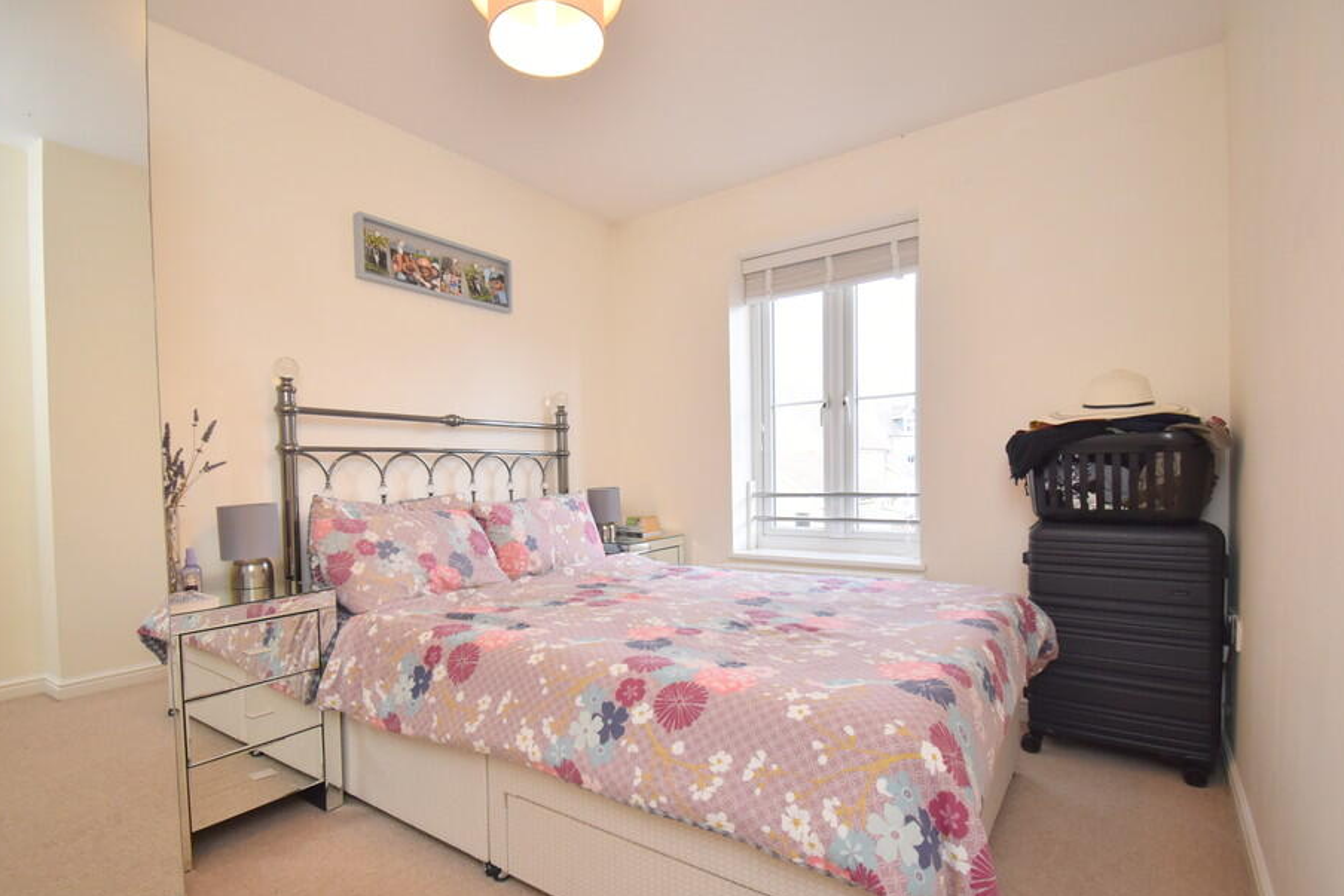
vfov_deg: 70.2
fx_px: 635
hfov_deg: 93.1
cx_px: 627
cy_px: 506
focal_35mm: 17
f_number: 4.5
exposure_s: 1/125
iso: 900
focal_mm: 10
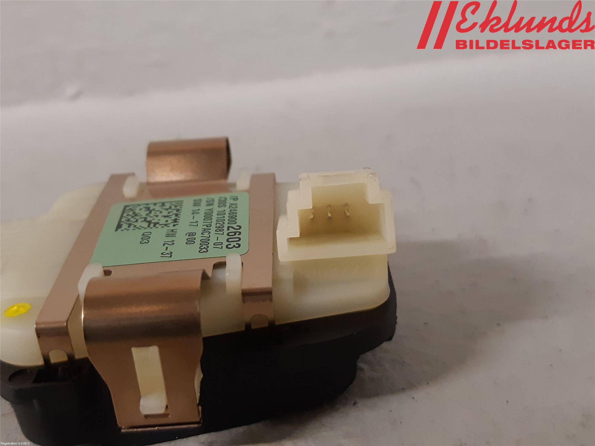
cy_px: 223
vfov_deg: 53.1
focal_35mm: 26
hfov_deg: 67.3
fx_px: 447
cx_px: 298
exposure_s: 1/50
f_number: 1.7
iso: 200
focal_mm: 3.93
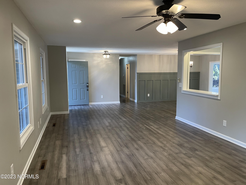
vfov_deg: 53.1
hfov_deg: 67.3
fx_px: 185
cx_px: 123
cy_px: 92
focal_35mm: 26
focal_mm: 4.2
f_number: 1.6
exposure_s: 1/60
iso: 125
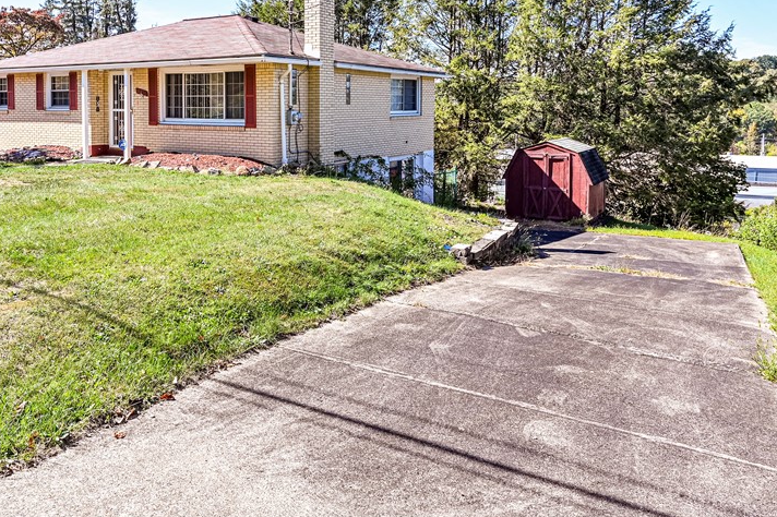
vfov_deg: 42.7
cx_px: 326
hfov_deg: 62.0
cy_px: 137
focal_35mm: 30
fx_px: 642
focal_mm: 19.5
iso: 200
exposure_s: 1/160
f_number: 8
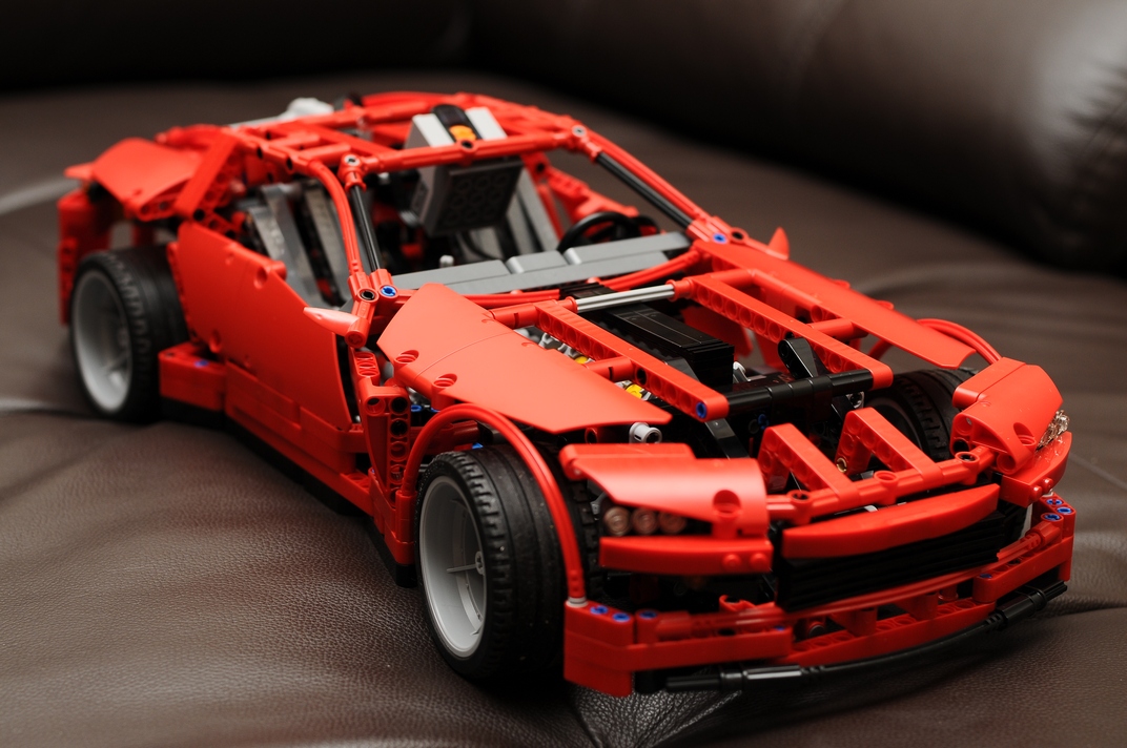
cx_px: 564
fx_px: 2345
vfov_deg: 18.1
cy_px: 374
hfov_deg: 27.0
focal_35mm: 75
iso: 200
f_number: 4
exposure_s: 1/60
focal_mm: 50
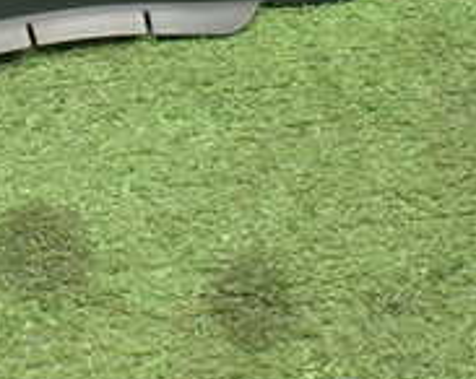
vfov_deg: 15.6
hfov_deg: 19.1
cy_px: -36
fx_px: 1351
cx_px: -68
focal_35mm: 96
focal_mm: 5.4
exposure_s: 1/100
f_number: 2.3
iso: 800
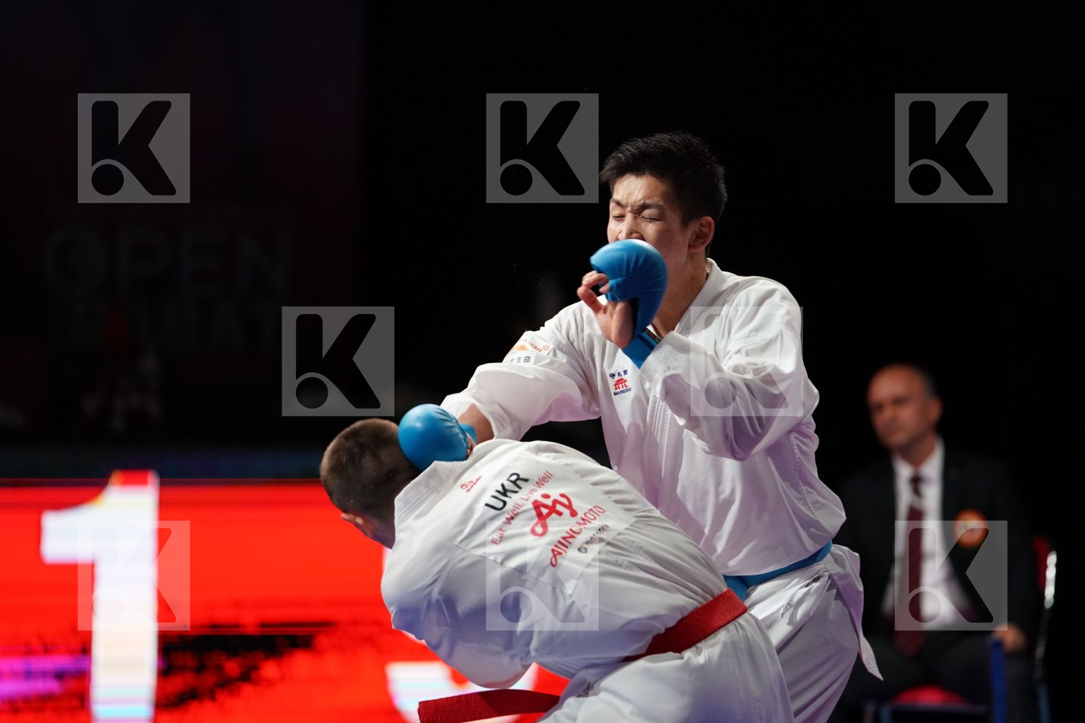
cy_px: 362
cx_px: 542
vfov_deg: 7.0
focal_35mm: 197
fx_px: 5937
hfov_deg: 10.4
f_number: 2.8
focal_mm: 197
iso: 3200
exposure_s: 1/1000
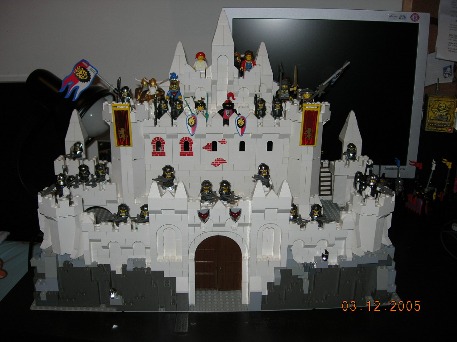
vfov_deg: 37.7
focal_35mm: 38
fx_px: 502
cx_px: 228
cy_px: 171
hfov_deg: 49.0
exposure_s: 1/60.1
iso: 64
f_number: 2.8
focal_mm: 7.8
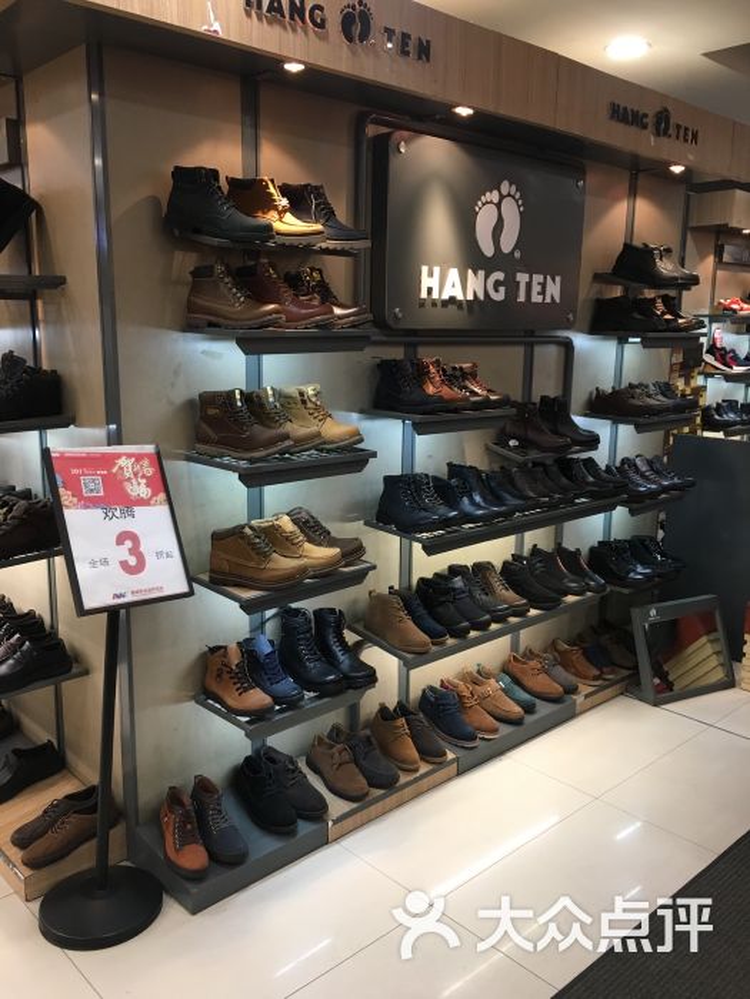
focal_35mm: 29
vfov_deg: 61.7
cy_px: 500
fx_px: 838
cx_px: 375
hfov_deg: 48.2
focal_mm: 4.15
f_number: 2.2
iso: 64
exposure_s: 1/33
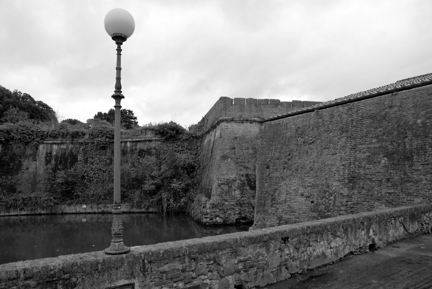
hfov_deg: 73.7
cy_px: 144
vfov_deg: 53.3
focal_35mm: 24
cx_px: 216
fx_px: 288
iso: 250
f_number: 5.6
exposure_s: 1/125
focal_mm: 16
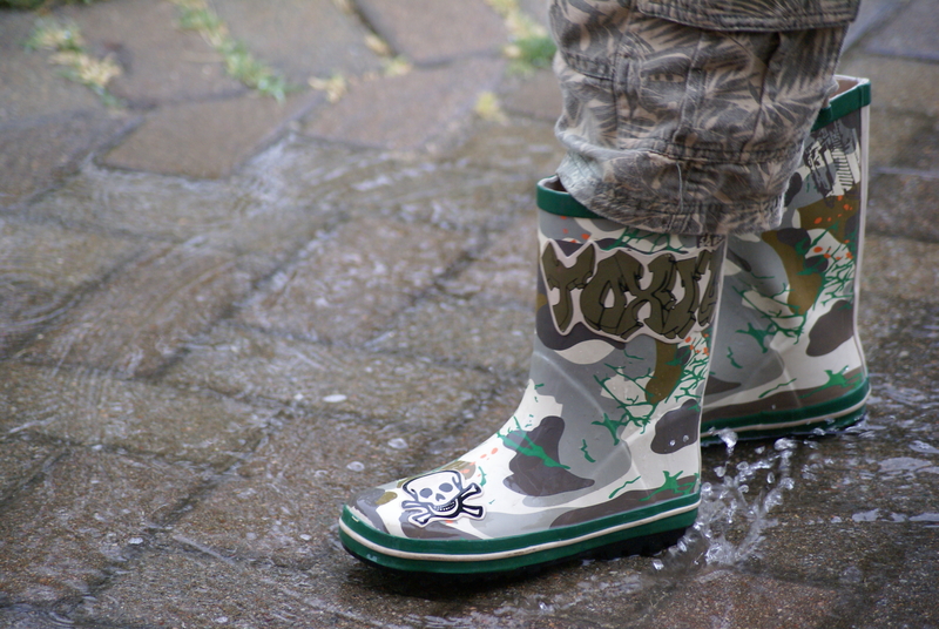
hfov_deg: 10.5
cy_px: 314
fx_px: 5094
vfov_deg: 7.1
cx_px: 470
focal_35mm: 195
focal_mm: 130
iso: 400
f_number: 4.5
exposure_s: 1/160
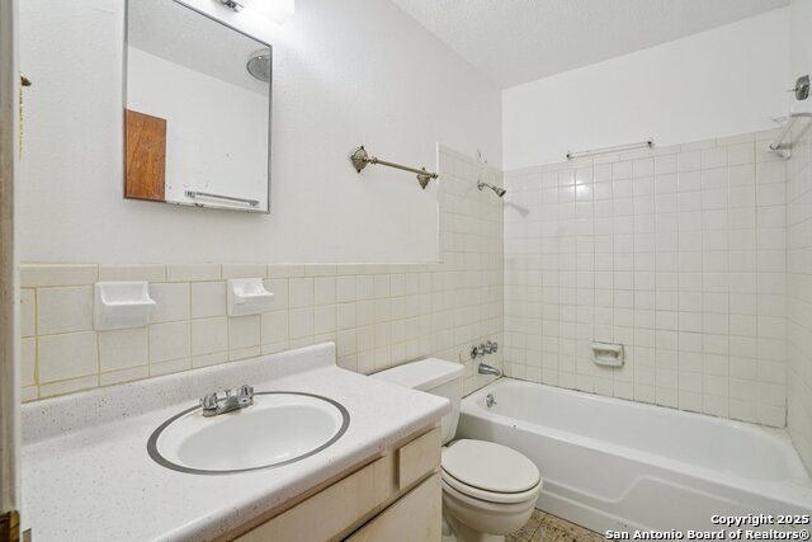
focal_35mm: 16
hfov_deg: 96.7
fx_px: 361
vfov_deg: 73.8
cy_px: 271
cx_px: 406
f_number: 8
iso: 400
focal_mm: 16
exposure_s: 1/10
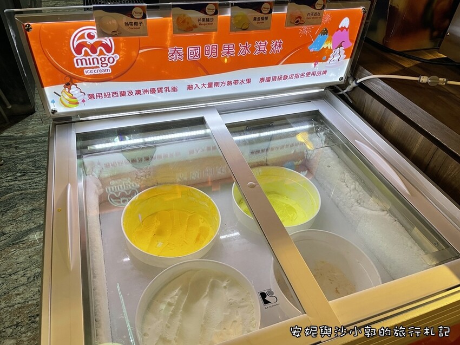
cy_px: 172
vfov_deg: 53.0
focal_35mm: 26
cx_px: 230
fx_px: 345
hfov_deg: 67.3
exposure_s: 1/60
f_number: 1.6
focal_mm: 4.2
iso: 80
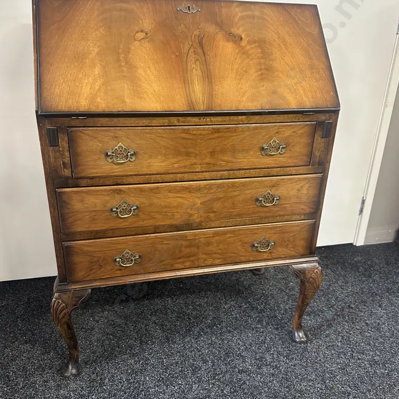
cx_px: 200
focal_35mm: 29
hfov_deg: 55.6
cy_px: 202
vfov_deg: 55.6
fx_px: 378
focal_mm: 6.86
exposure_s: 1/50
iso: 320
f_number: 1.78
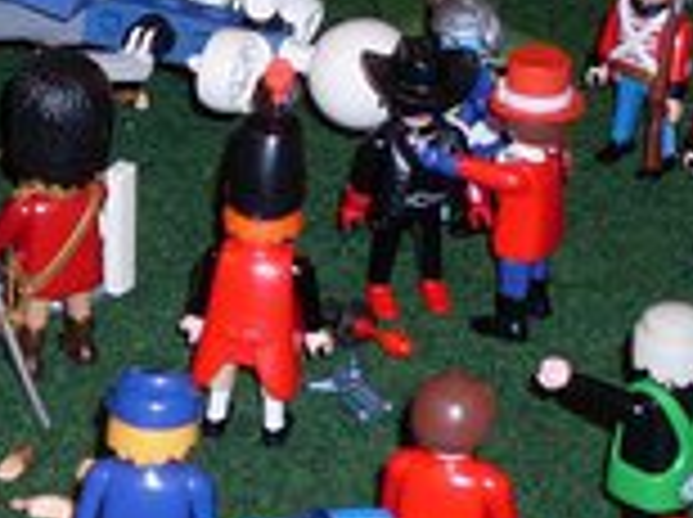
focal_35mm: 185
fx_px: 3698
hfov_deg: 10.7
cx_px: 302
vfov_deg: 7.9
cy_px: -77
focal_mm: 11.7
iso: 100
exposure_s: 1/45
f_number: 3.7
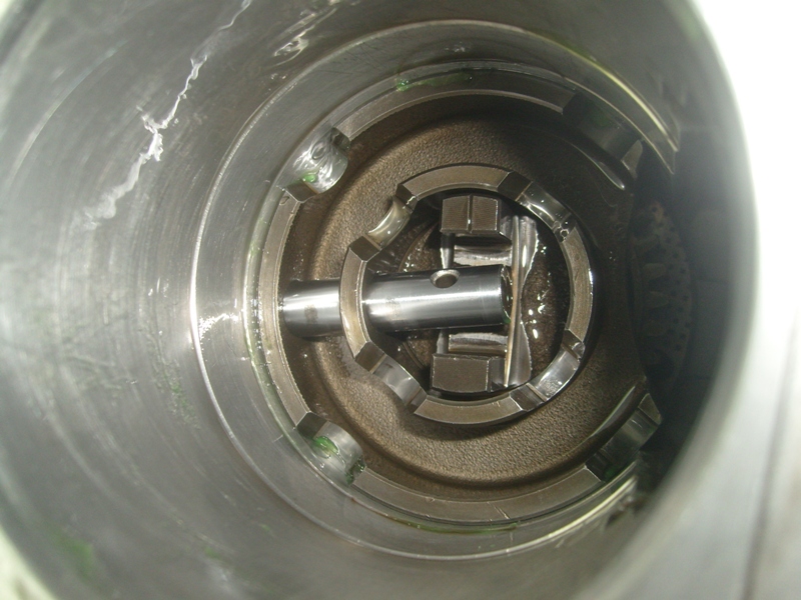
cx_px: 400
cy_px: 300
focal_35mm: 35
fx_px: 810
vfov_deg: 40.7
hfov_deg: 52.6
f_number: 2.8
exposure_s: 1/45
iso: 100
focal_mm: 5.8
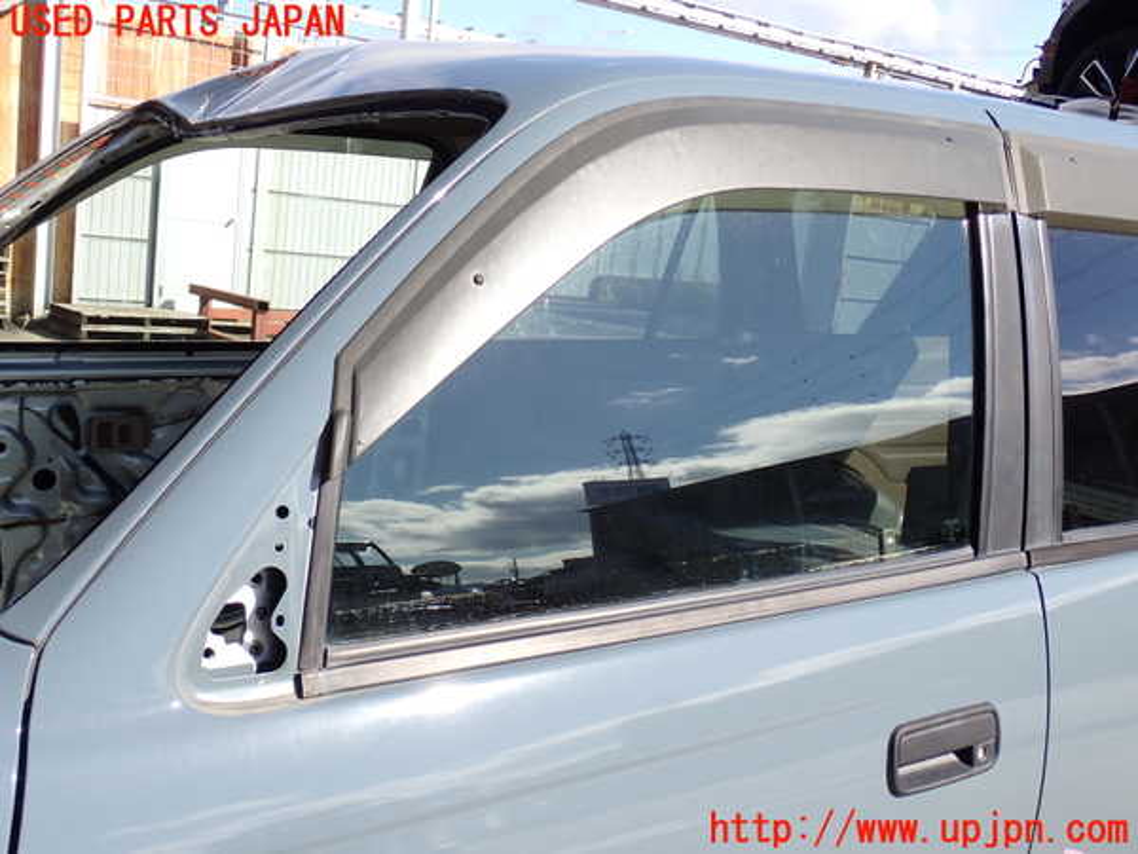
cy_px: 427
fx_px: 1249
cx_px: 569
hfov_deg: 49.0
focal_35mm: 38
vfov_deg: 37.7
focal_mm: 6.83
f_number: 3.5
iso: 100
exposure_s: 1/500
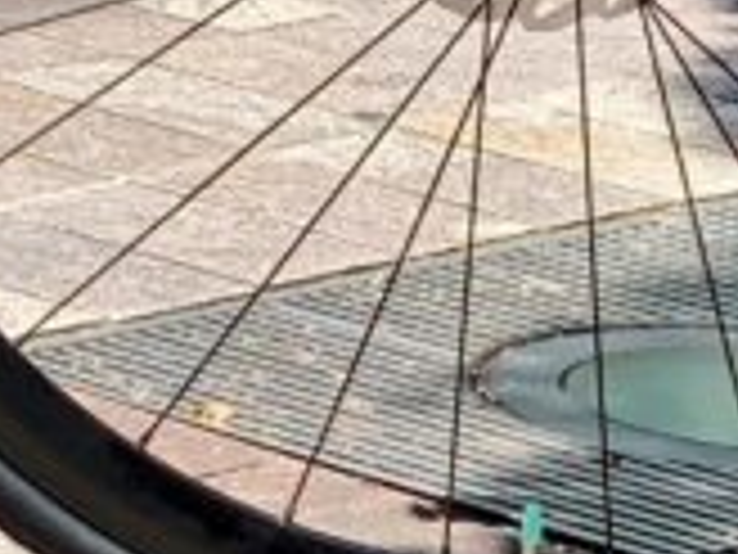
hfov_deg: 6.0
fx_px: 6929
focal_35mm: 325
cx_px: -698
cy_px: -626
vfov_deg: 4.5
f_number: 2.4
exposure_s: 1/241
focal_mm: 6
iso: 16
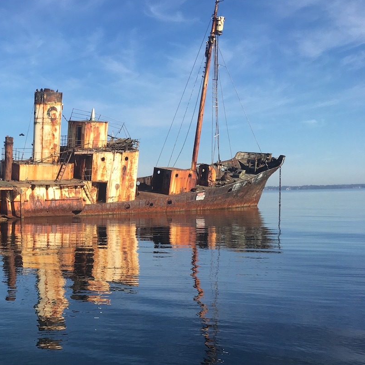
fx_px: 573
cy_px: 246
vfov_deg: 35.0
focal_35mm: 48
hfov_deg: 33.2
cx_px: 27
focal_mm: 4.15
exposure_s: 1/1282
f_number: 2.2
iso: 25
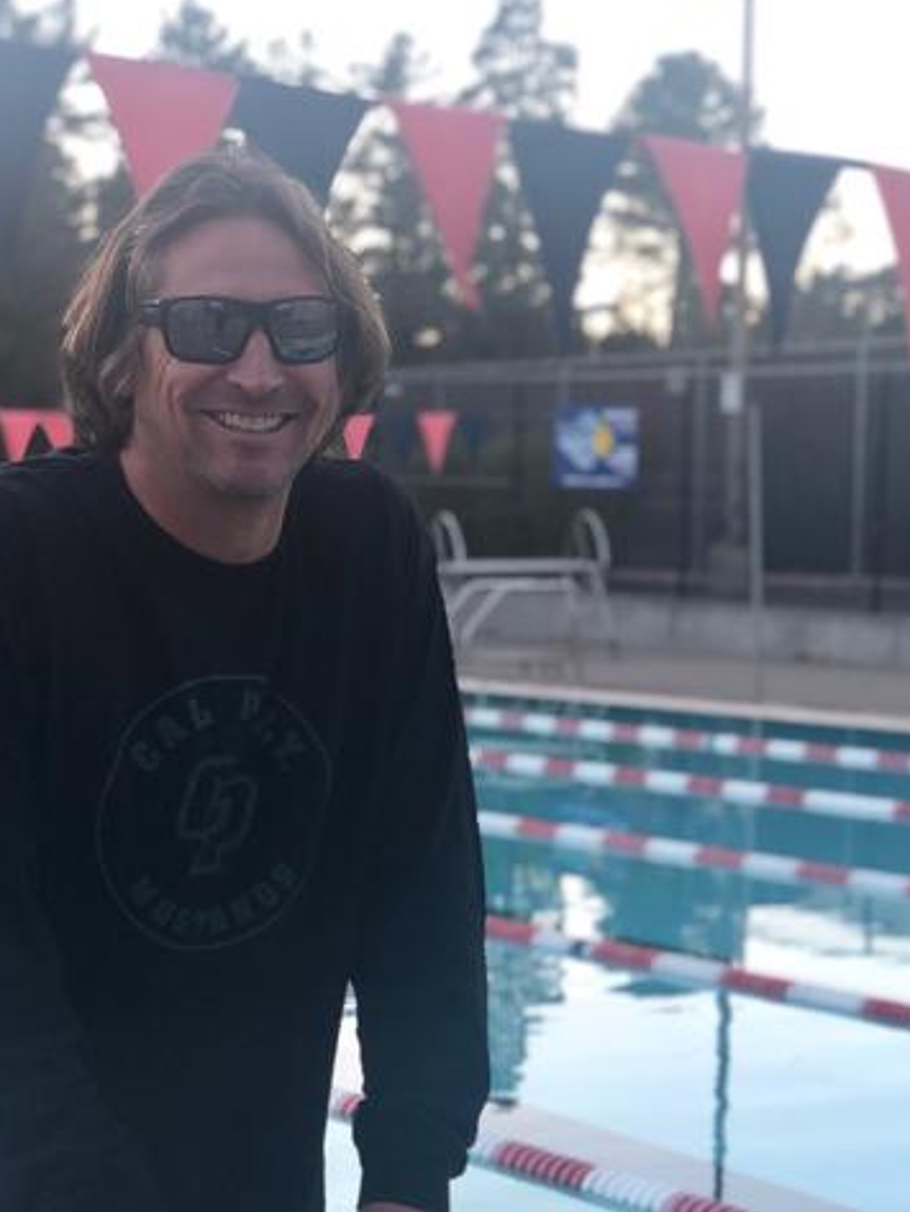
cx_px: 415
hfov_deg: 16.8
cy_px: 884
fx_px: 3083
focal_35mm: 88
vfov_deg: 22.1
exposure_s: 1/120
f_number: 2.4
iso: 32
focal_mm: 6
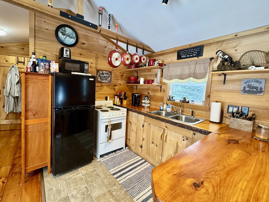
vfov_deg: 81.6
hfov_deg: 98.0
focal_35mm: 15
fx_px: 117
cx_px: 126
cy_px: 95
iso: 320
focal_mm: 2.22
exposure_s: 1/60
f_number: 2.2
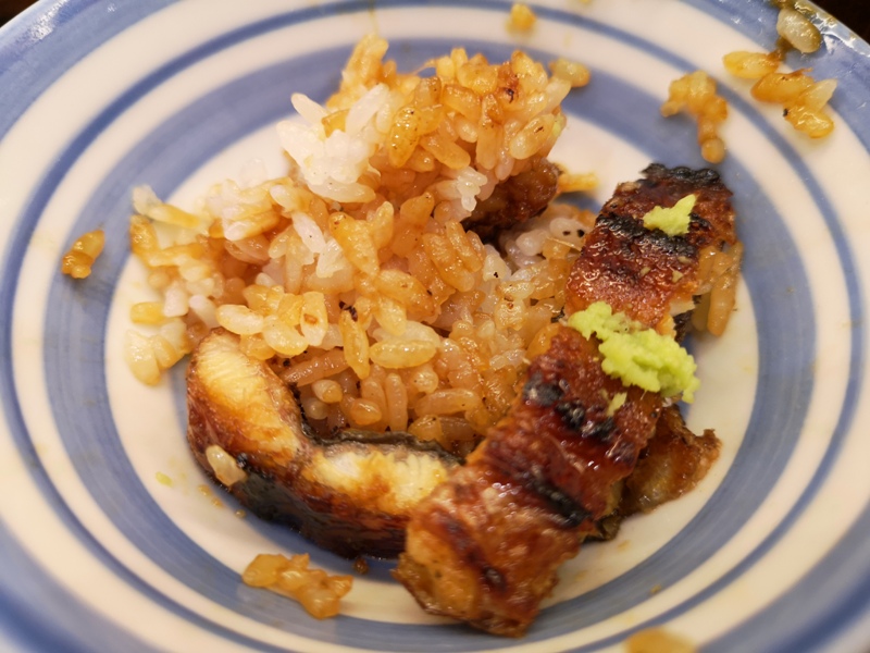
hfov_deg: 65.3
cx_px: 435
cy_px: 326
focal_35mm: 27
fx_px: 679
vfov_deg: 51.4
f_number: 1.8
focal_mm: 3.95
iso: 125
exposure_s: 1/60
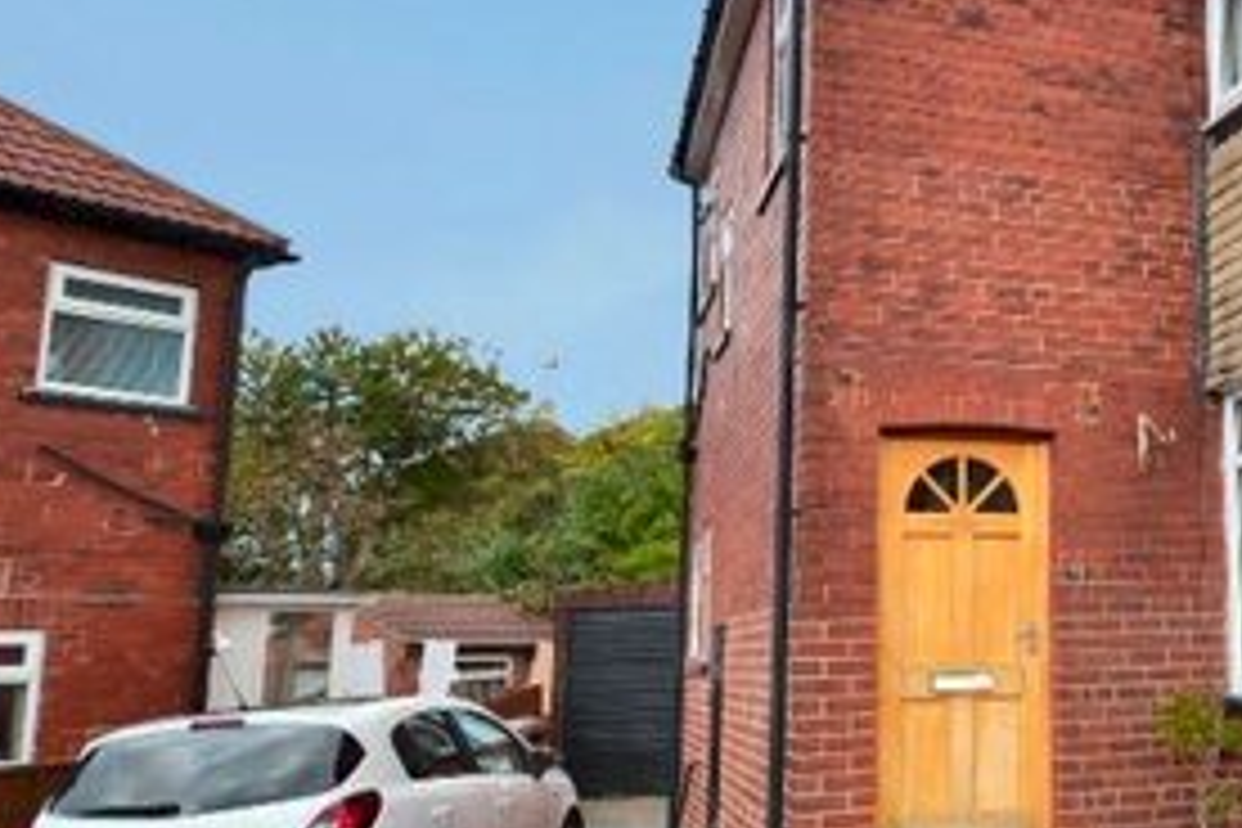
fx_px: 1311
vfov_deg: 35.0
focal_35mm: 38
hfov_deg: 44.0
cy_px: 376
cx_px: 1215
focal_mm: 10
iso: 110
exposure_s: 1/100
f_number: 5
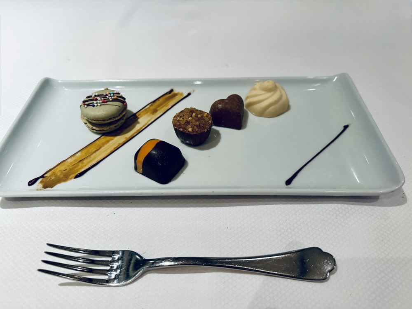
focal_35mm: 24
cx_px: 206
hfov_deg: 71.6
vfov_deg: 56.8
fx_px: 286
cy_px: 154
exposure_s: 1/40
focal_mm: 6.76
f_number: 1.78
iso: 800
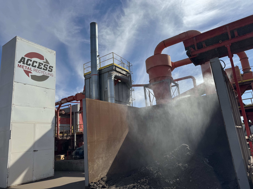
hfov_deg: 71.6
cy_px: 94
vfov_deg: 56.8
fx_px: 175
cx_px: 126
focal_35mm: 24
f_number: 1.78
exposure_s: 1/7937
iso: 80
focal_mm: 6.76
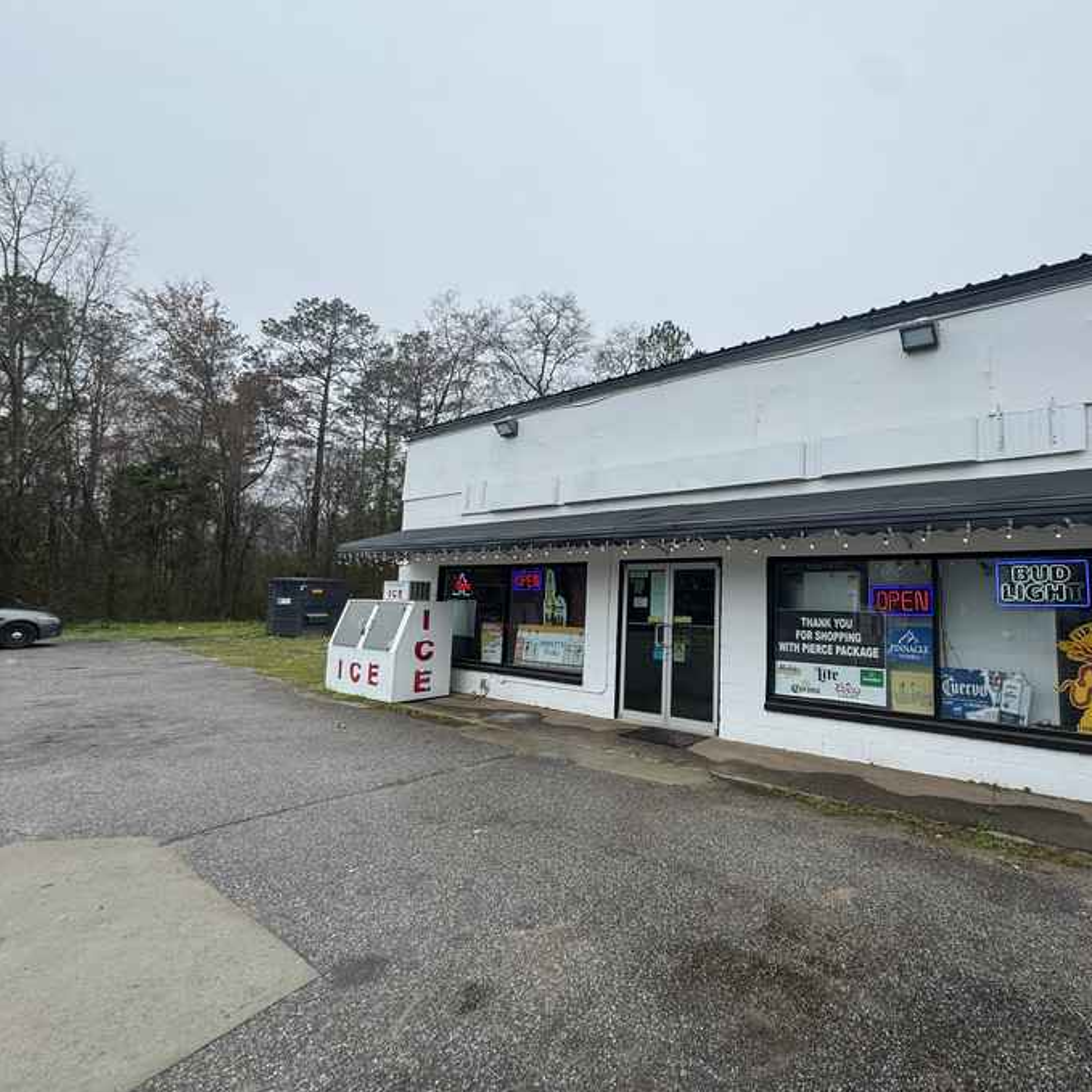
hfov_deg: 82.0
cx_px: 697
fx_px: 607
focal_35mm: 17
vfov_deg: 84.0
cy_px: 536
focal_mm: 2.22
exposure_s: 1/771
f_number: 2.2
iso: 40
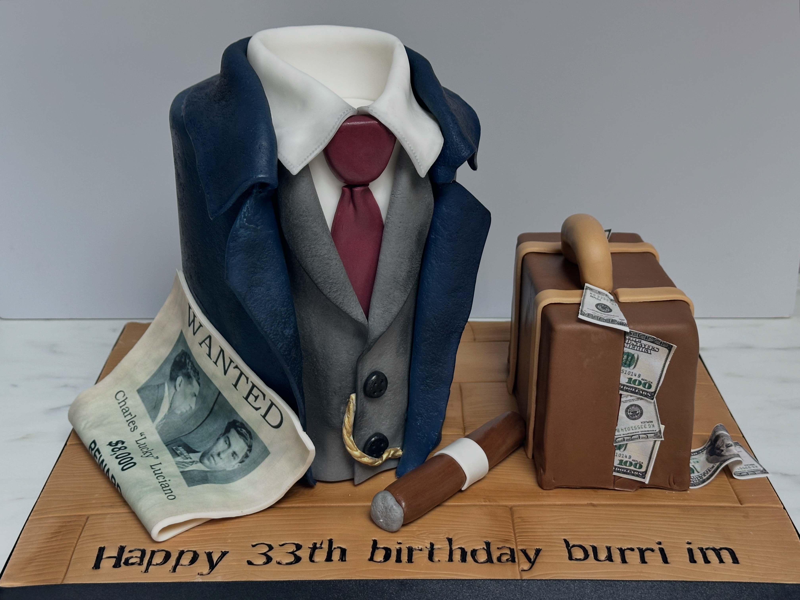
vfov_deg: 30.3
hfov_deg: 39.7
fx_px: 1109
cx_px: 400
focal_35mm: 48
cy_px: 300
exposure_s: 1/60
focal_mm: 6.86
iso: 125
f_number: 1.78
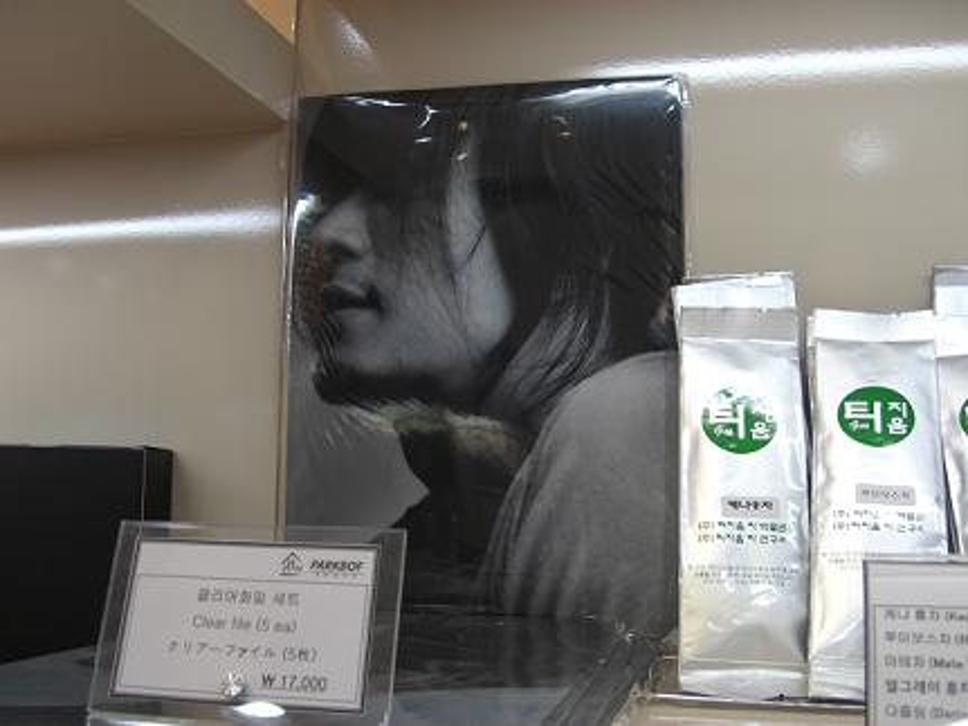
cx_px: 484
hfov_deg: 49.0
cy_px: 363
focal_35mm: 38
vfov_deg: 37.7
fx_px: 1062
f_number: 2.8
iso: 100
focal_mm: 7.9
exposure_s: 1/80
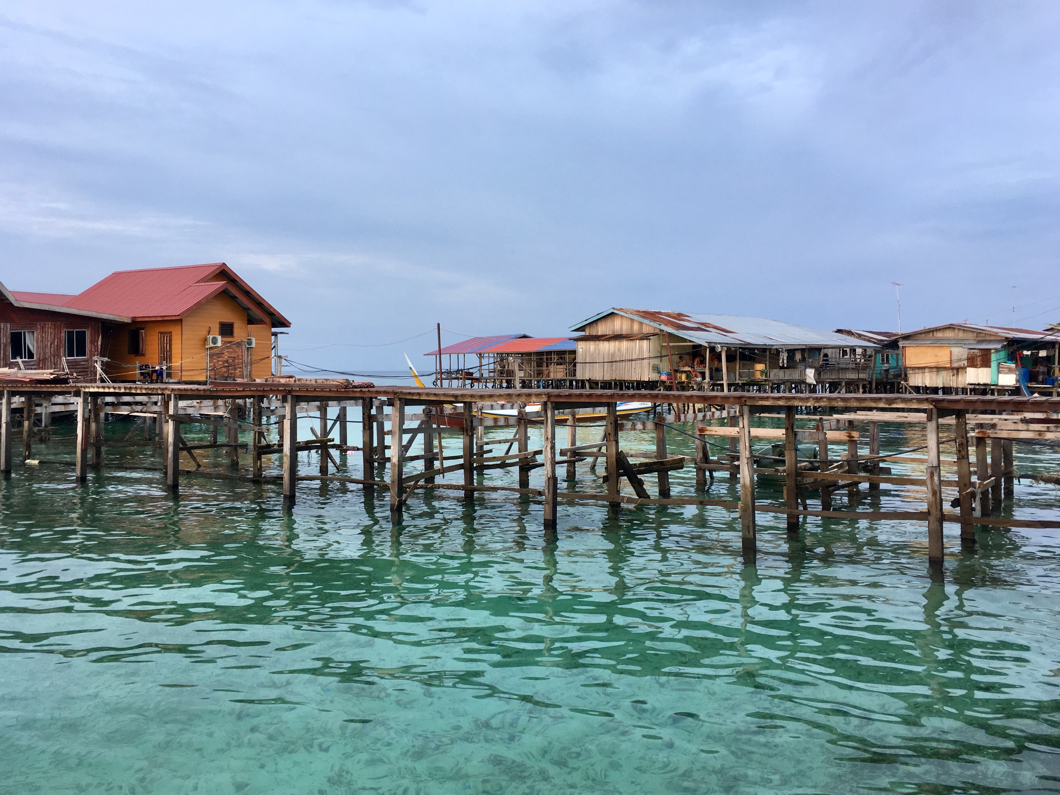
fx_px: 980
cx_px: 504
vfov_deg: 44.1
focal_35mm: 32
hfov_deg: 56.8
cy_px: 372
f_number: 2.2
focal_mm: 4.15
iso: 32
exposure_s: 1/50
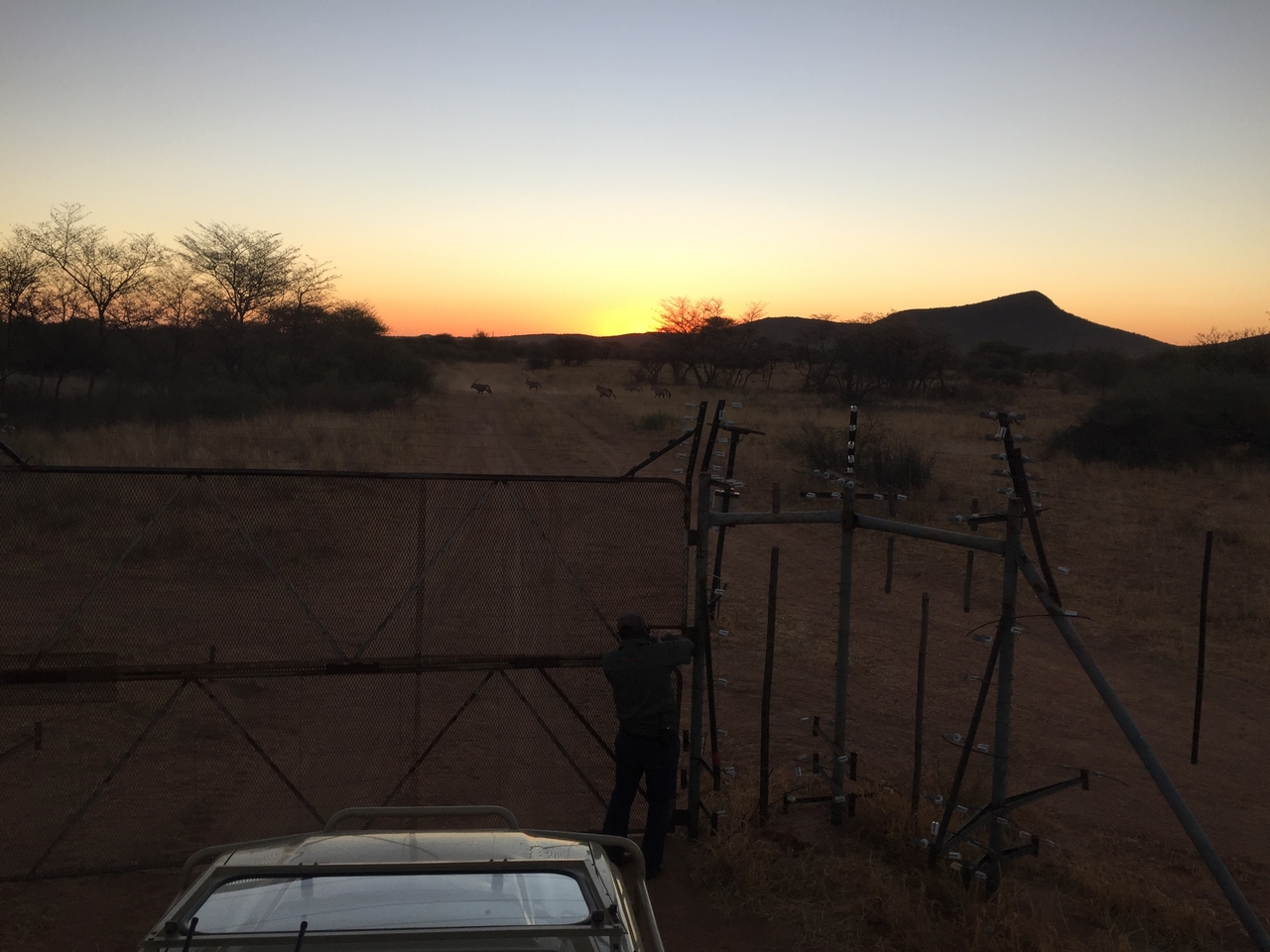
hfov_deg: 61.7
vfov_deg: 48.2
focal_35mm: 29
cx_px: 635
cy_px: 476
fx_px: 1064
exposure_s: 1/233
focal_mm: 4.15
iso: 32
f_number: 2.2
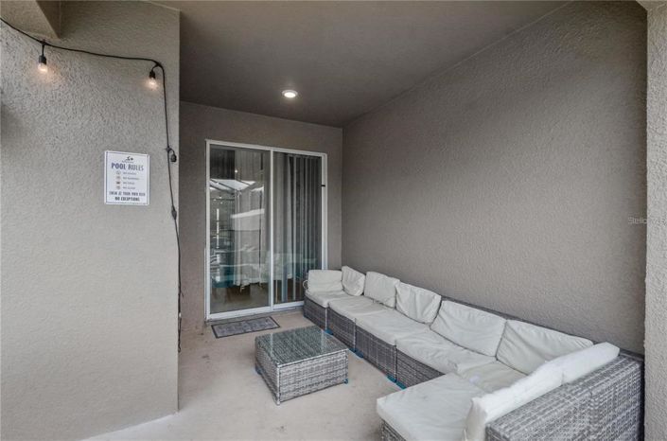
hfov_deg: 100.5
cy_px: 220
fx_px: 277
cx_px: 334
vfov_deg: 77.0
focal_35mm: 15
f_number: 8
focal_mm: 10
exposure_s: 1/50
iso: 200
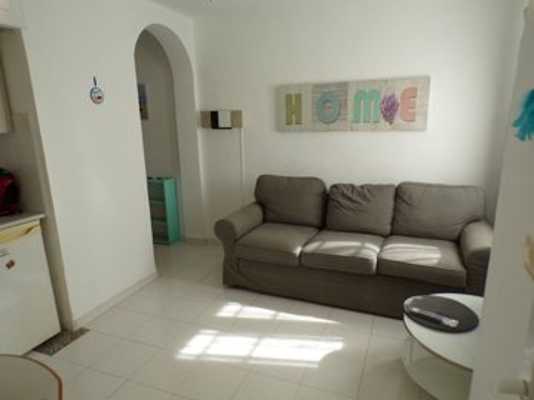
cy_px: 200
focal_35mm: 24
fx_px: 370
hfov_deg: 71.6
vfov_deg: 56.8
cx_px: 267
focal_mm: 4.3
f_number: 3
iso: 100
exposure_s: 1/70
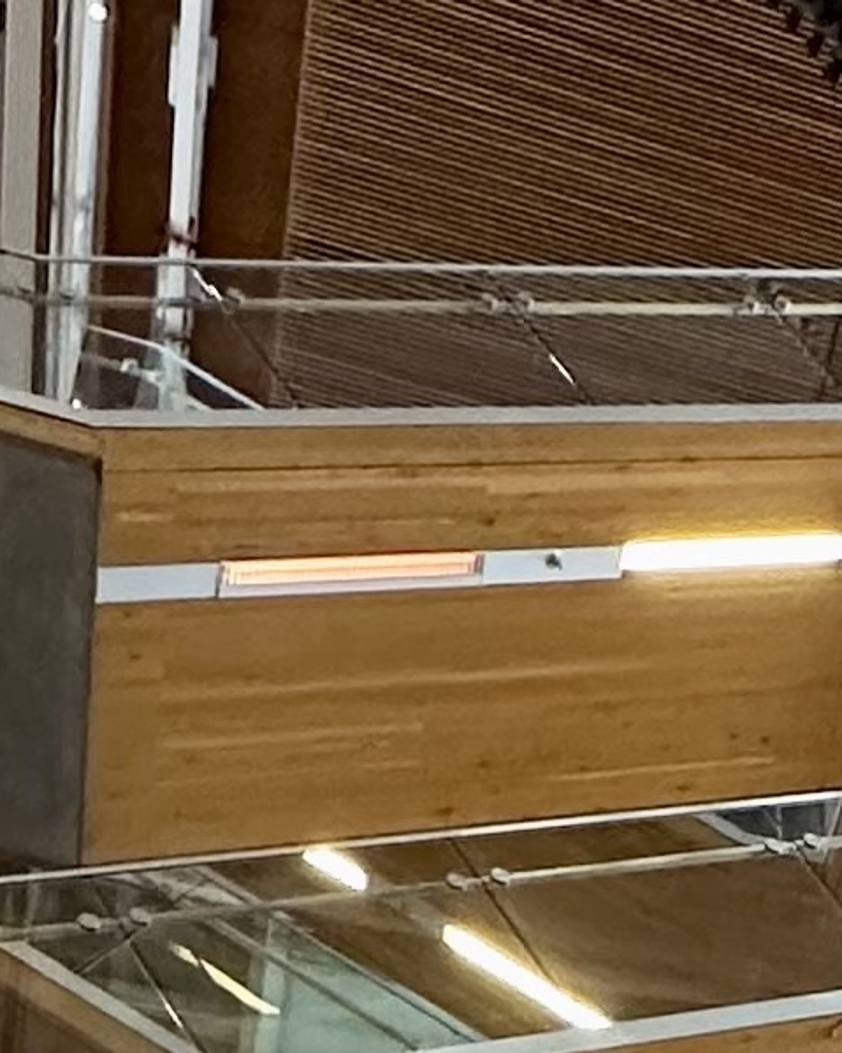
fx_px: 2867
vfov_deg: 16.2
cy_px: 2101
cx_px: 1044
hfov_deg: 16.0
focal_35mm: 92
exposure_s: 1/120
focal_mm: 2.22
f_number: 2.2
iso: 250
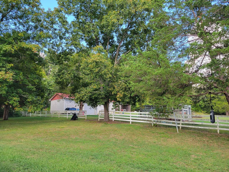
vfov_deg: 53.1
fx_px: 172
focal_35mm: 26
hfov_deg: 67.3
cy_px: 86
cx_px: 114
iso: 40
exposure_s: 1/243
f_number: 1.8
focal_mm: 5.4
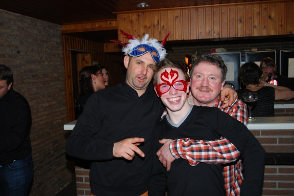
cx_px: 147
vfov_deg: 34.3
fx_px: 319
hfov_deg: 49.5
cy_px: 98
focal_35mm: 39
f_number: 4
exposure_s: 1/60
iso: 200
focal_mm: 26
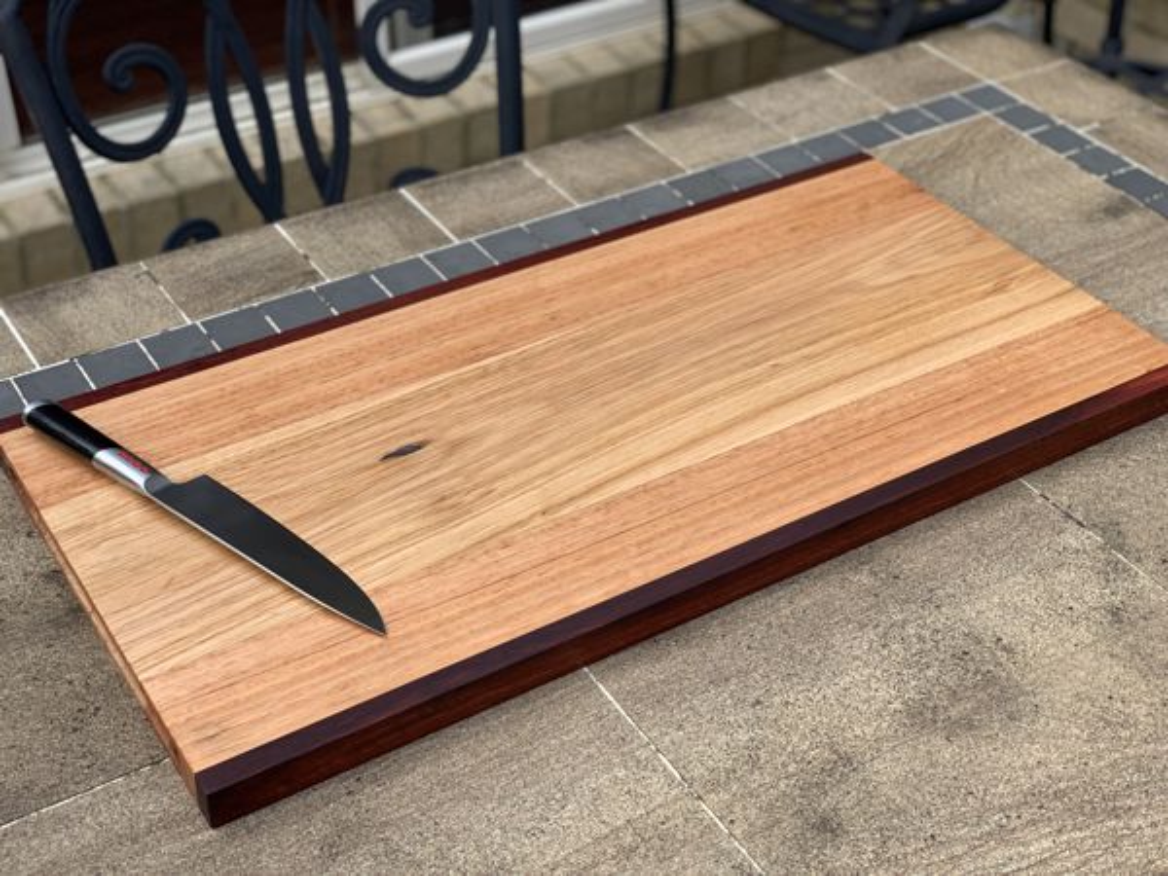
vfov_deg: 28.0
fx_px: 1755
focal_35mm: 52
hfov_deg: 36.8
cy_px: 438
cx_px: 584
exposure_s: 1/363
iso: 16
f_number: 2.4
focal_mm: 6
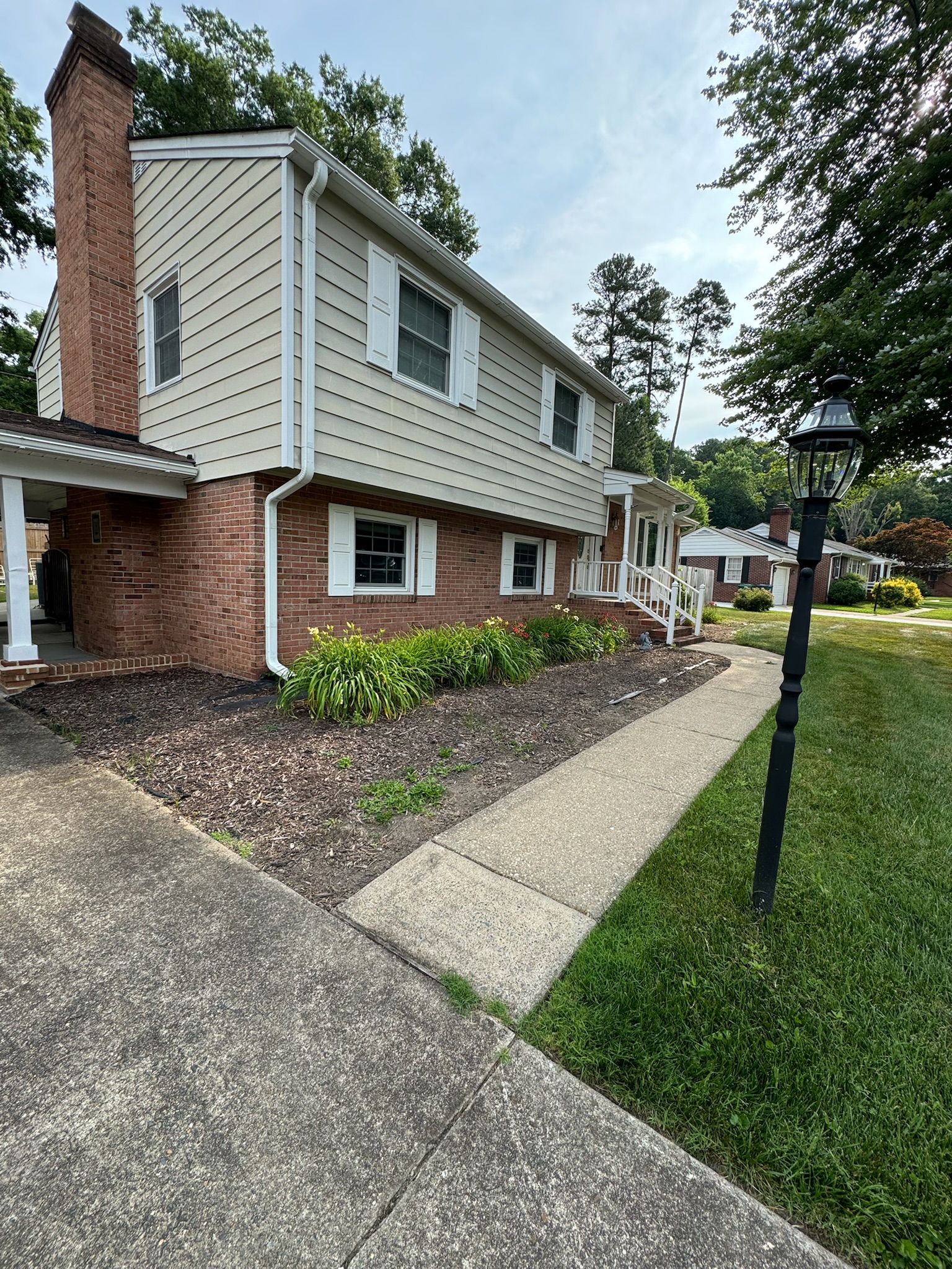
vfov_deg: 102.1
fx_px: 513
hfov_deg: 85.7
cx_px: 476
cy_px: 634
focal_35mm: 14
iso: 40
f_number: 2.2
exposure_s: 1/508
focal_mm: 2.22
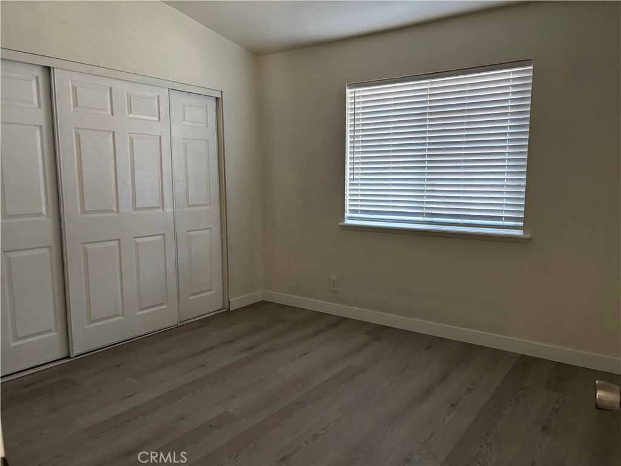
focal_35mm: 26
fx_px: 466
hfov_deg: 67.3
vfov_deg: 53.1
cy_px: 233
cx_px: 310
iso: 160
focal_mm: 5.96
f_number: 1.6
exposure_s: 1/60
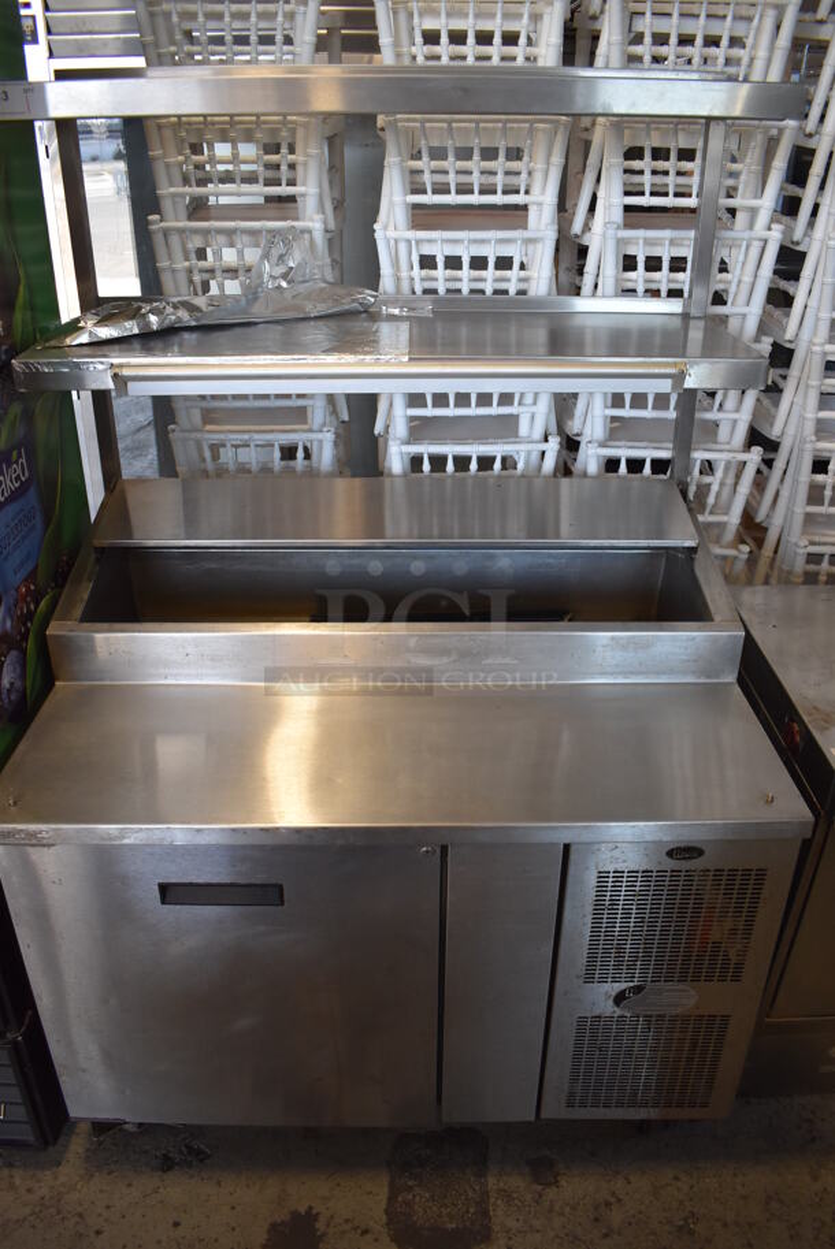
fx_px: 938
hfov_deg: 48.0
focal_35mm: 27
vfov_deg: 67.3
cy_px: 624
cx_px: 418
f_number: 3.5
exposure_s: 1/250
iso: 800
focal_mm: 18
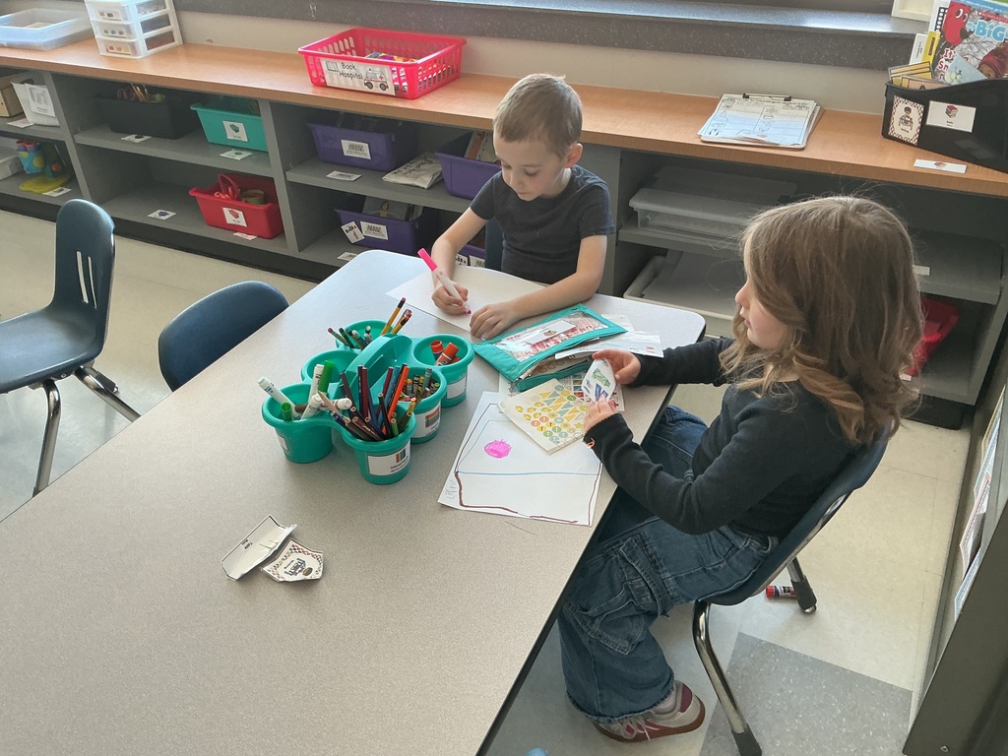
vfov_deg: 48.2
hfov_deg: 61.7
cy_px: 378
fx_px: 844
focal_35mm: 29
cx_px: 504
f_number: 1.8
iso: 80
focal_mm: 3
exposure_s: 1/60
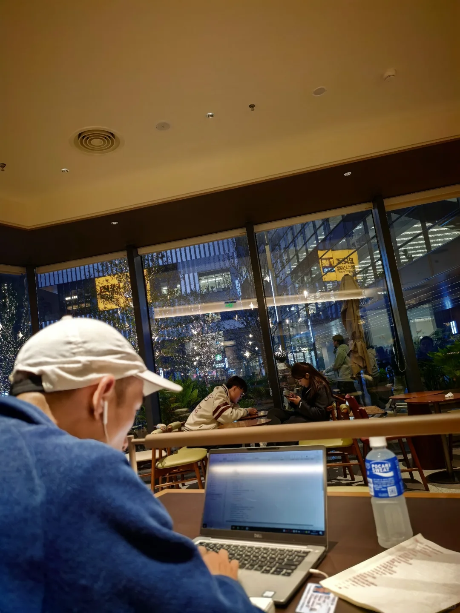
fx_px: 425
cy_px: 306
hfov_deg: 56.8
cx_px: 230
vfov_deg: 71.6
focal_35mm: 24
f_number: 1.4
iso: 320
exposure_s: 1/200
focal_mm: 6.98
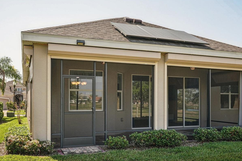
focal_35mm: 40
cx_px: 143
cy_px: 99
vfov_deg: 33.5
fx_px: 267
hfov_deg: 48.6
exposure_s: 1/250
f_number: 8
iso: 400
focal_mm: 29.5
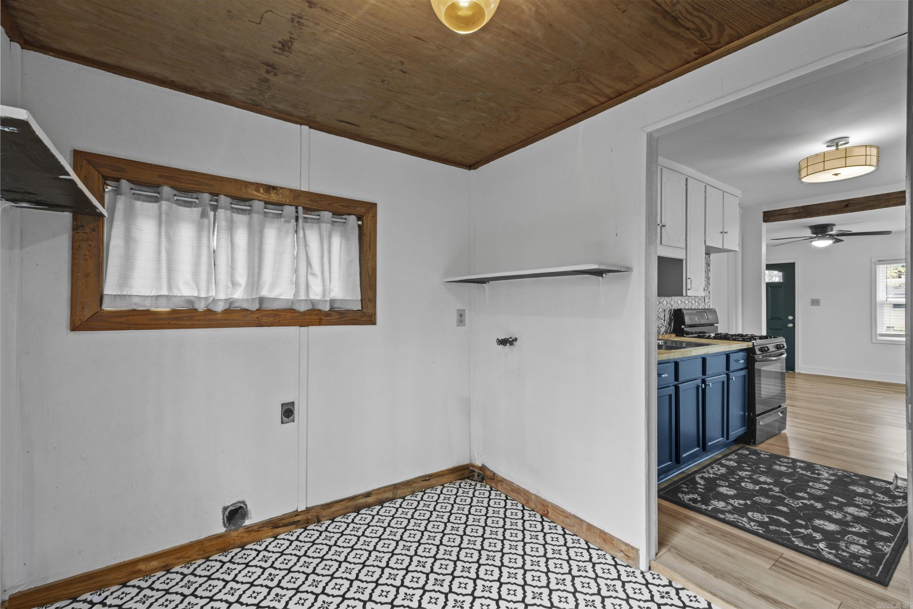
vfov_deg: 77.3
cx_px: 456
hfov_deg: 100.4
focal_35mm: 15
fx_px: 380
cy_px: 304
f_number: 8
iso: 200
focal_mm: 10
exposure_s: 4
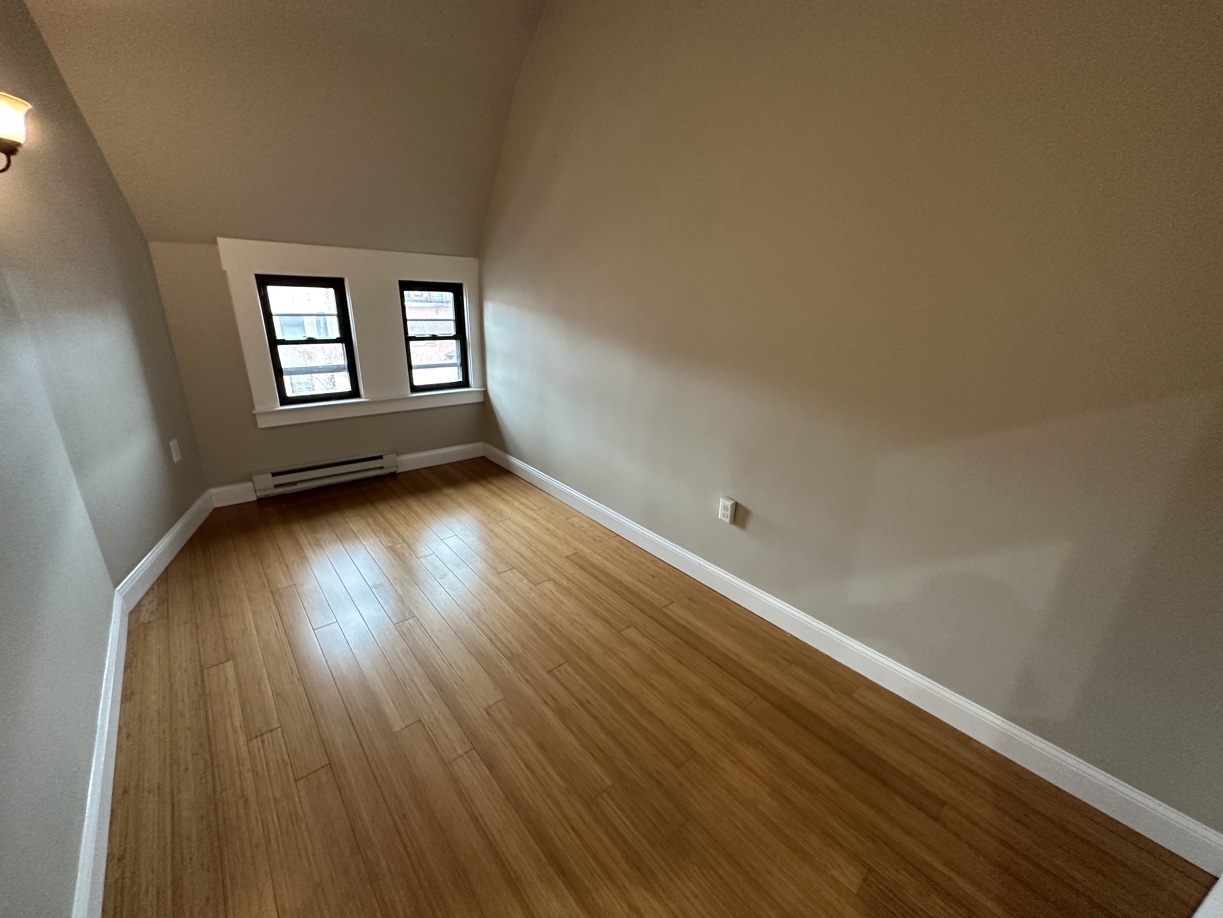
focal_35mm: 14
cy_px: 459
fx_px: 495
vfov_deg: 85.7
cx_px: 612
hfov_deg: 102.1
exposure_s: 1/60
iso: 400
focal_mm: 2.22
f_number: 2.2
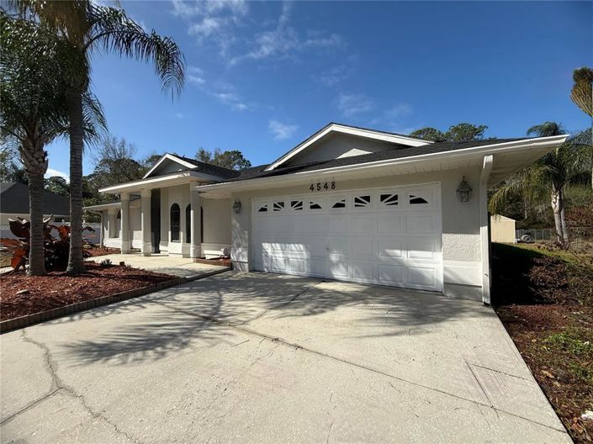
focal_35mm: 14
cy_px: 222
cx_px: 296
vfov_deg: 85.6
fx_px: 240
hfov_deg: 102.1
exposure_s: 1/2320
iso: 50
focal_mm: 2.22
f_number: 2.2
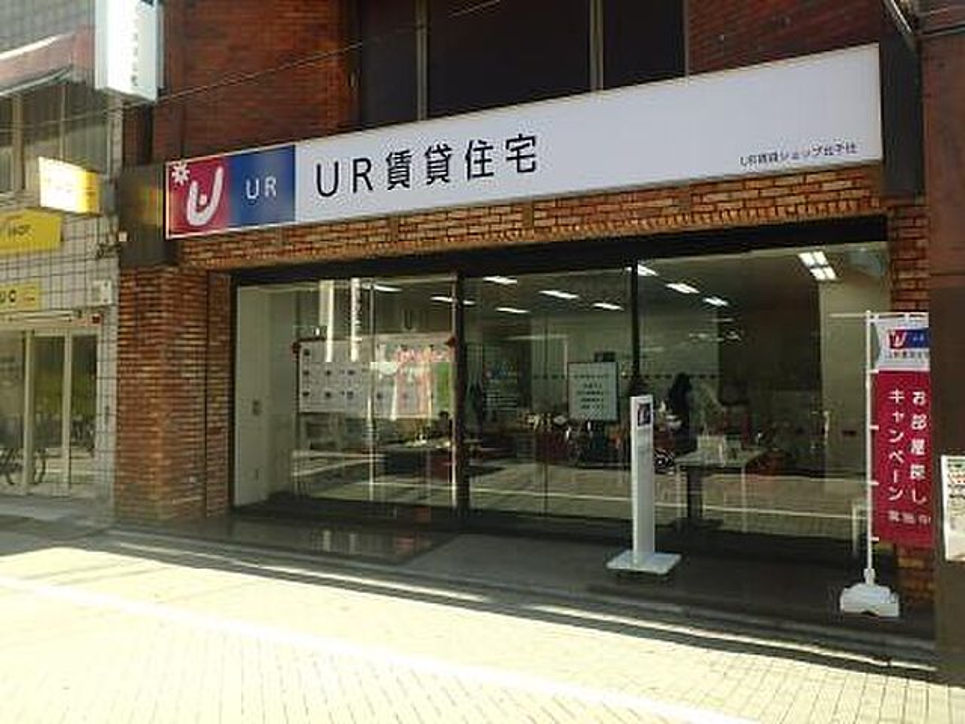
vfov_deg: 48.2
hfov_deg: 61.7
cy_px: 362
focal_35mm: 29
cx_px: 482
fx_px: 808
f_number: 4.6
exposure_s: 1/125
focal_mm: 5.2
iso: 125
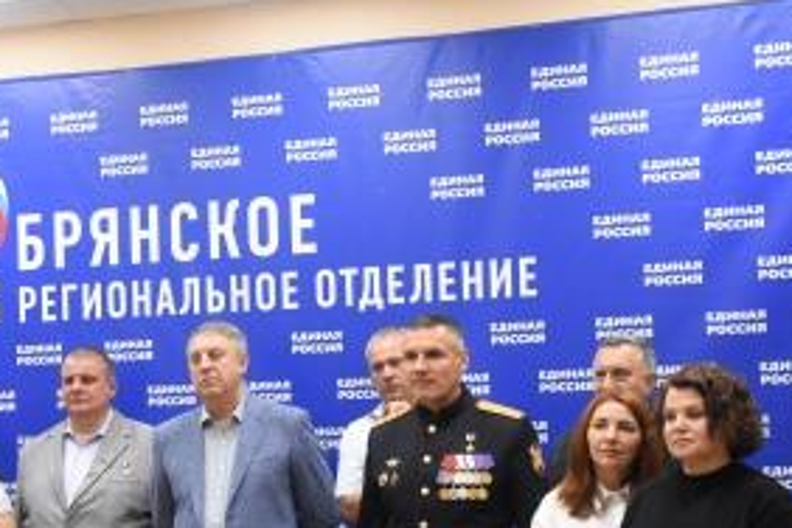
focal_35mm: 62
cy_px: 414
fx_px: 1364
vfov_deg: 21.7
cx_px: 250
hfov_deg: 32.1
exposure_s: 1/400
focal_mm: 26
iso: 4000
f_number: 5
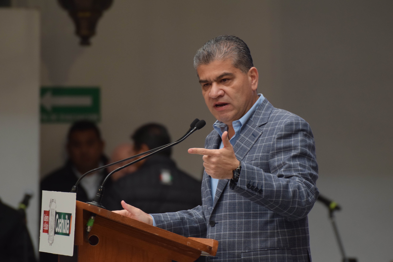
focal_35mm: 435
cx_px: 196
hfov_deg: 4.7
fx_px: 4748
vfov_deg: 3.2
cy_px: 131
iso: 800
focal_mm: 290
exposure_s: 1/100
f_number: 6.3
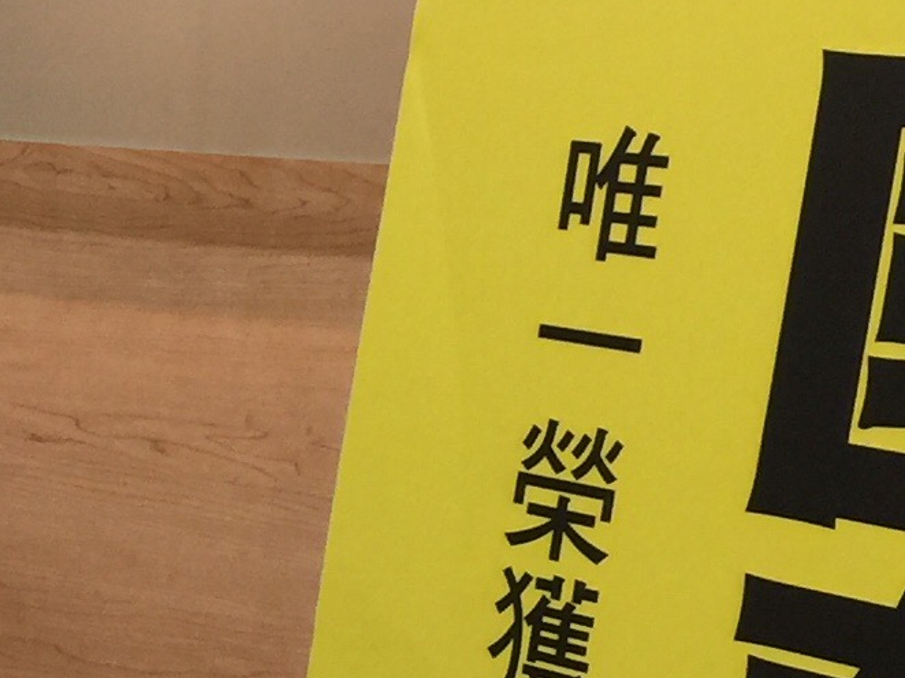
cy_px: 569
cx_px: -372
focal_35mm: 143
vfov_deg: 10.3
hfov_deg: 13.2
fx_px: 3737
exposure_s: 1/30
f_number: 2.2
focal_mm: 4.15
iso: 40
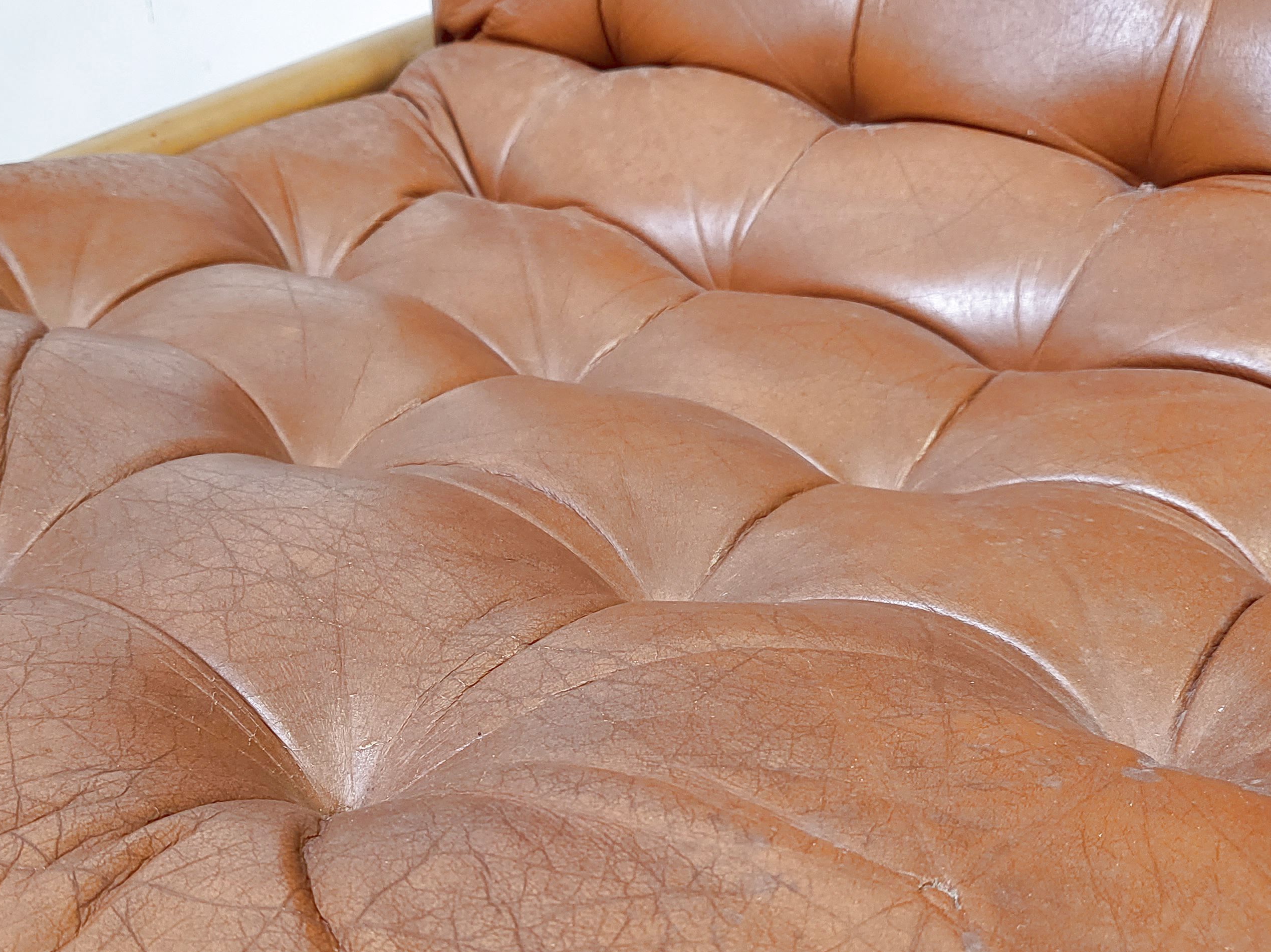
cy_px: 621
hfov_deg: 45.7
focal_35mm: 41
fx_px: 1505
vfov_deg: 34.9
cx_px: 589
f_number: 1.8
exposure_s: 1/50
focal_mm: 4.25
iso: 200
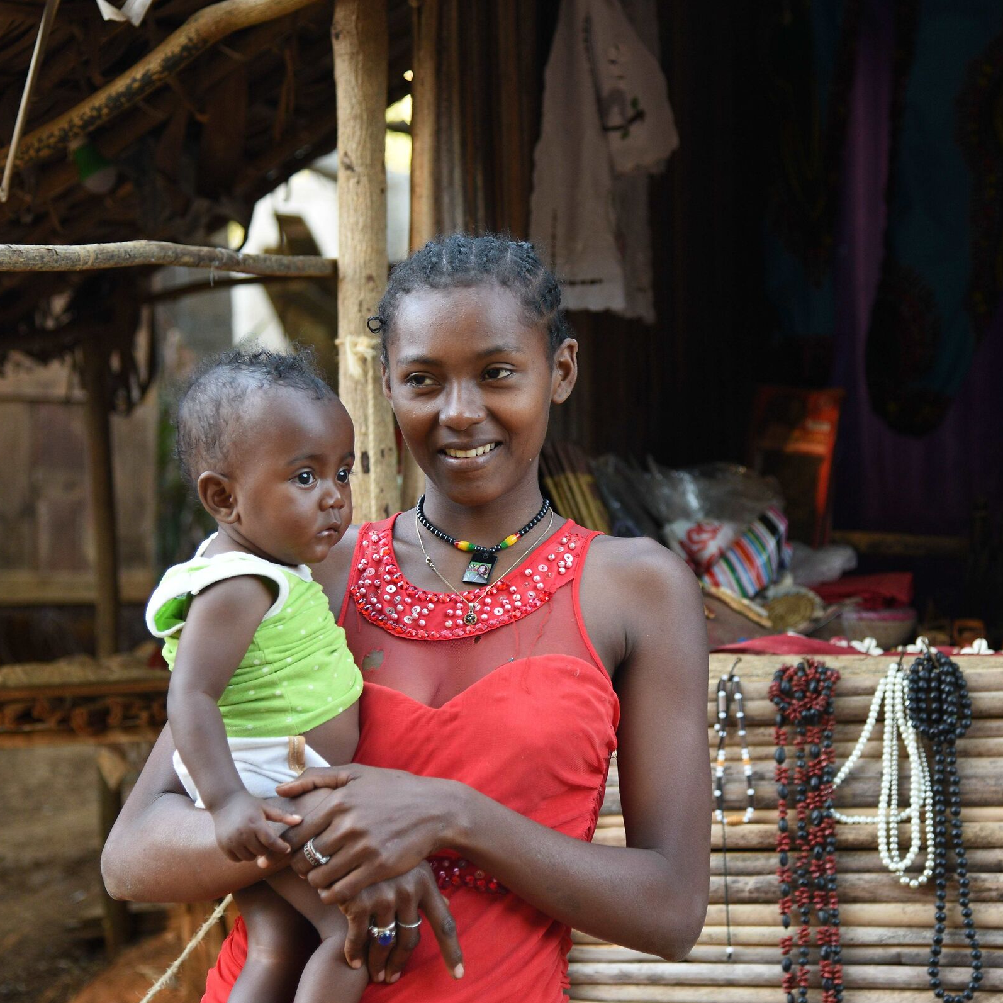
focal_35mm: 96
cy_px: 503
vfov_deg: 18.1
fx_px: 3147
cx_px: 516
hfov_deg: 18.1
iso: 800
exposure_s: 1/160
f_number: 4
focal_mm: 75
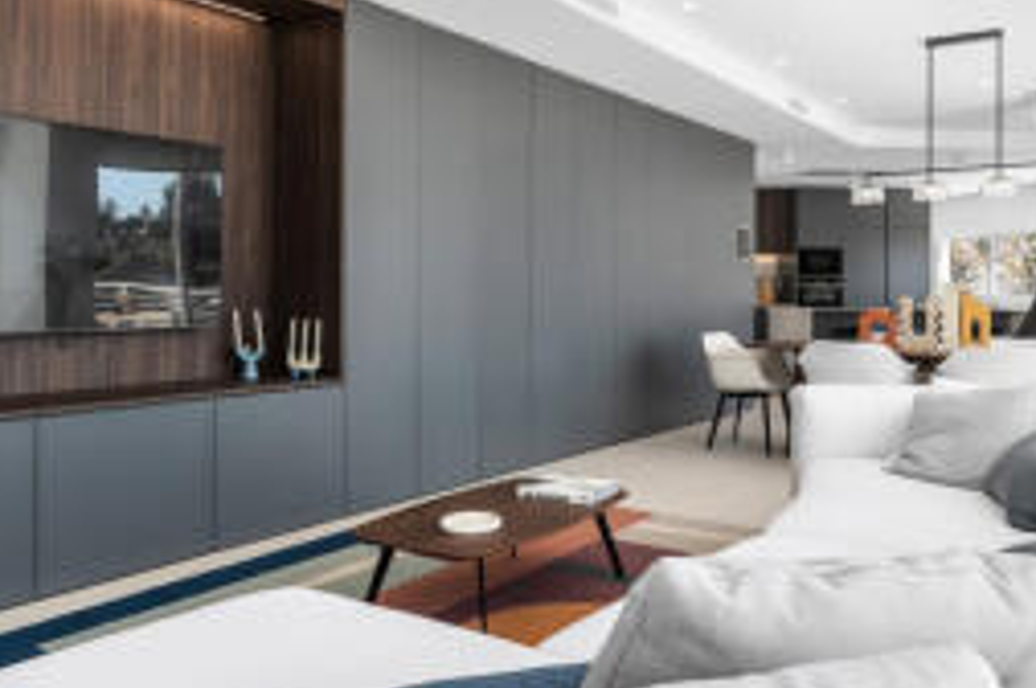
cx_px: 446
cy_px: 321
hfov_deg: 58.6
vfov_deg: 41.0
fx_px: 920
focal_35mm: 32
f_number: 7.1
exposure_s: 1/50
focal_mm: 17
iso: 50
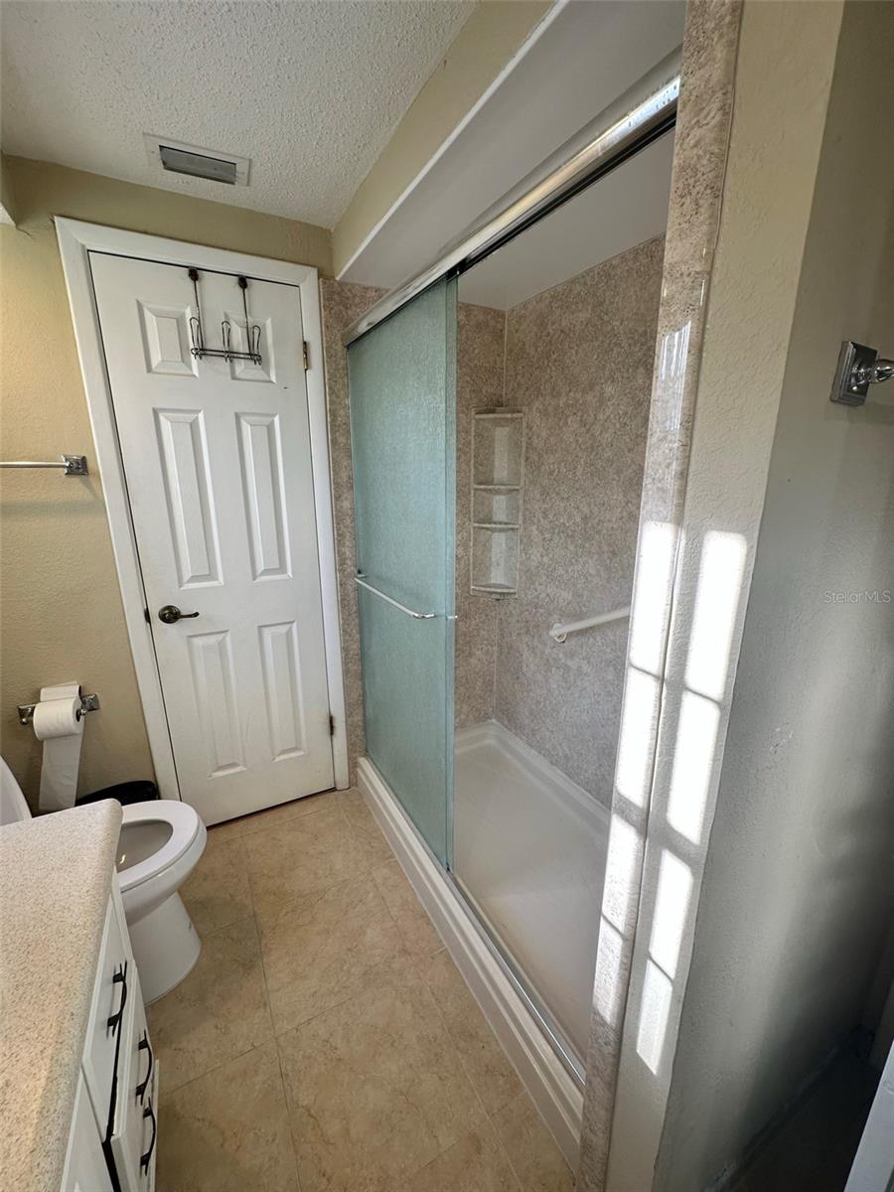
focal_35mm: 14
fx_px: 482
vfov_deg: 102.1
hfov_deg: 85.7
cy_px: 596
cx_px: 447
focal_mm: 2.22
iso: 64
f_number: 2.2
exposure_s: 1/120
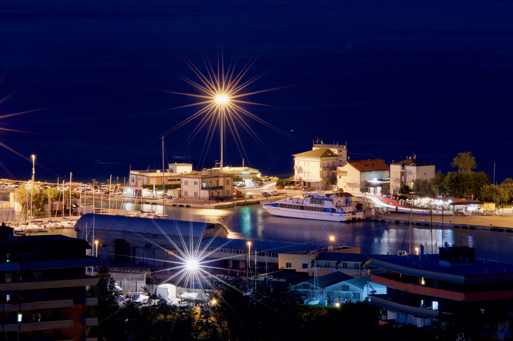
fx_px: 3203
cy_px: 170
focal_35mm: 225
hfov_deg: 9.2
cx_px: 256
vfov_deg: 6.1
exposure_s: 30
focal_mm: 150
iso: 100
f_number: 20
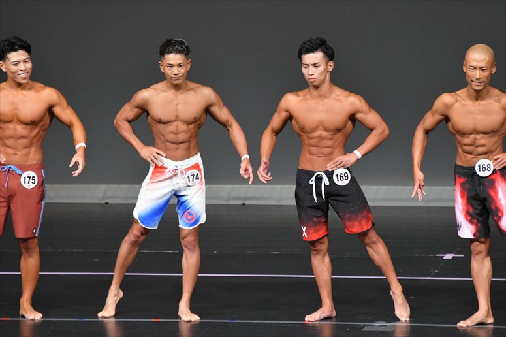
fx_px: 5268
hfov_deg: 5.5
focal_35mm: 375
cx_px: 253
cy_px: 168
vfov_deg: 3.7
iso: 4000
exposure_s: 1/400
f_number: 5.6
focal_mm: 250
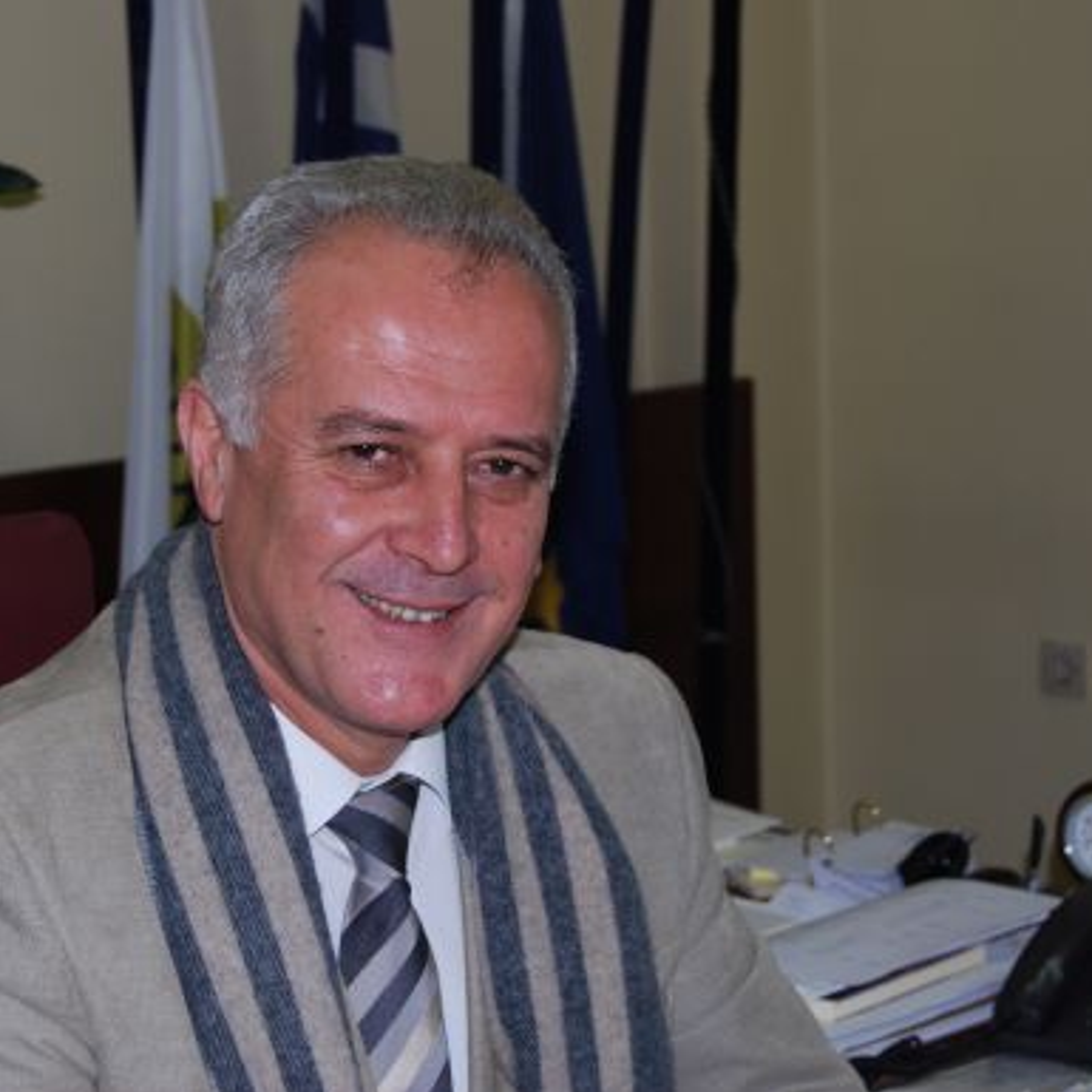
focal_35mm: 87
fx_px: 3092
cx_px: 413
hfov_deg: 20.0
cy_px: 549
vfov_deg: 20.0
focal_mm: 45
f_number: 5.3
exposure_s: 1/60
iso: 200
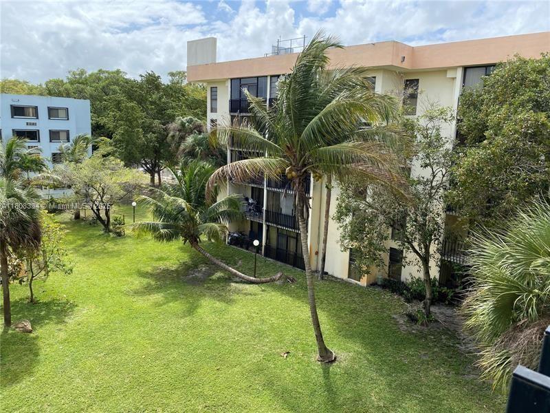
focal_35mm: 26
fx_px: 413
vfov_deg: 53.1
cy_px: 206
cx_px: 275
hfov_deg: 67.3
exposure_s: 1/1302
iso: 32
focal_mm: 4.25
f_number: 1.8
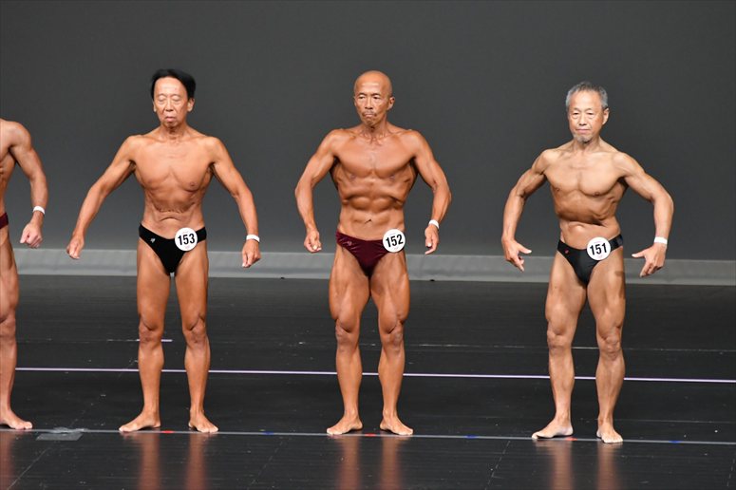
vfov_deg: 4.4
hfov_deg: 6.5
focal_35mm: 315
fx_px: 6437
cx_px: 368
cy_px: 245
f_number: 5.6
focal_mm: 210
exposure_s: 1/400
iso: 4000
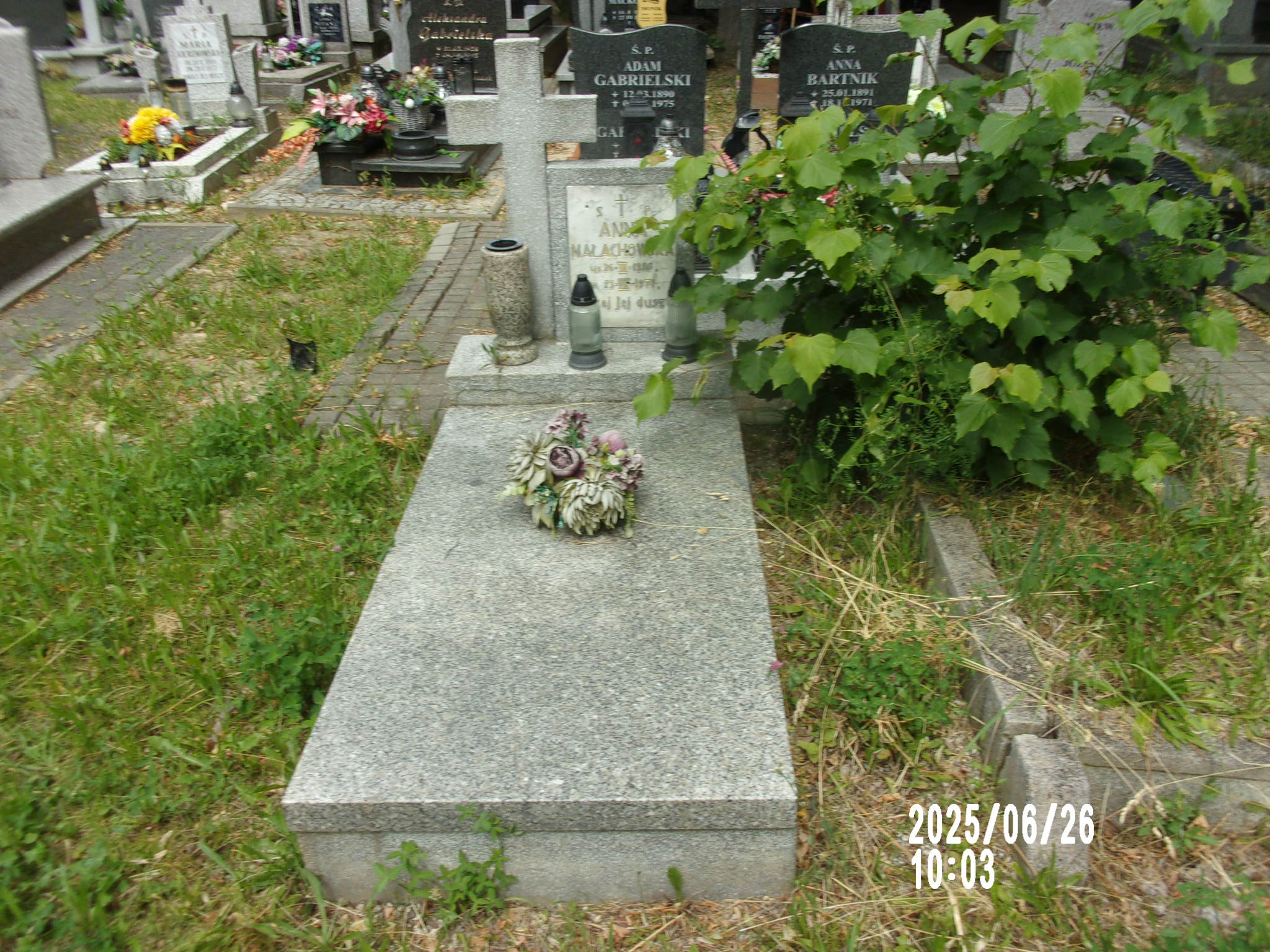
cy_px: 476
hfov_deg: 63.4
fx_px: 1027
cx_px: 635
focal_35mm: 28
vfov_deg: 49.7
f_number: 10.8
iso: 80
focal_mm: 5.1
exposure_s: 1/42
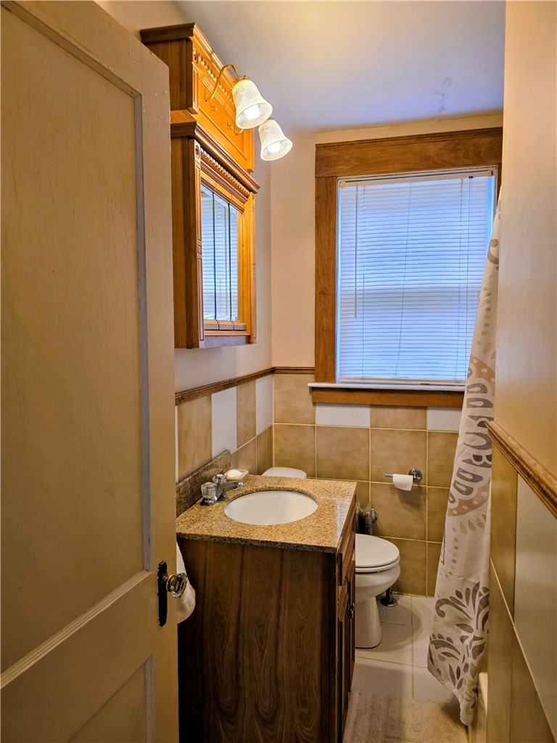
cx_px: 278
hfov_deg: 58.9
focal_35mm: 23
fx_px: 493
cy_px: 372
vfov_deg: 73.9
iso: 160
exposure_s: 1/120
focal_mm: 6.3
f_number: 1.7
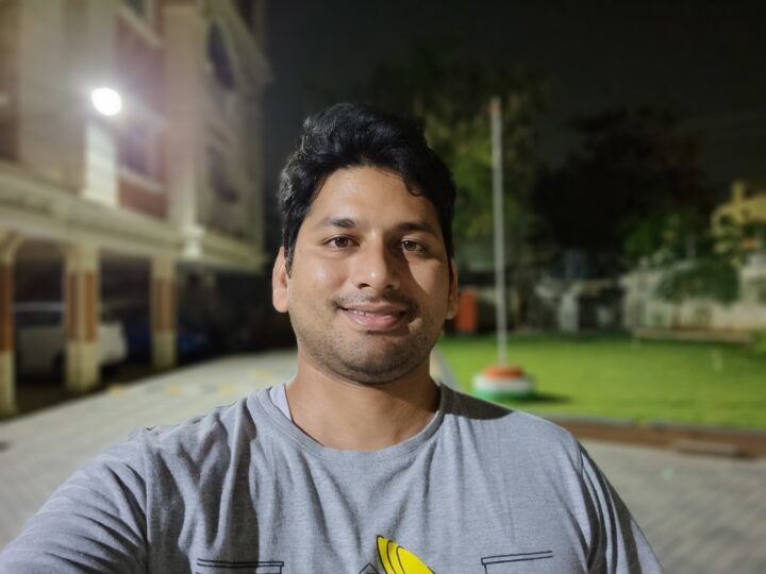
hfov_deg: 69.4
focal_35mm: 25
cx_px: 383
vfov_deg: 54.9
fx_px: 553
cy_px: 287
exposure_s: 1/17
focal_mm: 3.3
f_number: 2.2
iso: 1250
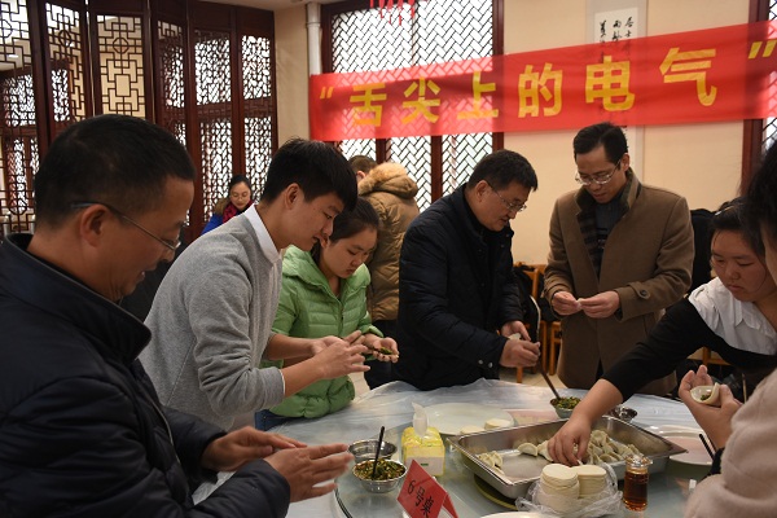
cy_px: 259
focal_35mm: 34
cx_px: 388
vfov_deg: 38.4
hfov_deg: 55.1
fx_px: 745
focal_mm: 23
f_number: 3.8
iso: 560
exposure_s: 1/40
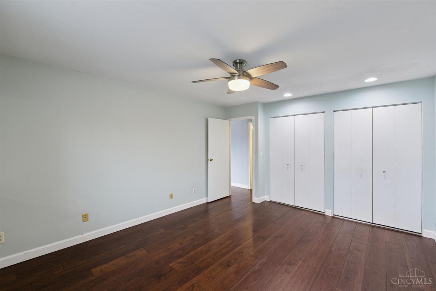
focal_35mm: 15
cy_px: 146
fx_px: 182
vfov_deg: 77.3
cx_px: 218
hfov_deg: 100.4
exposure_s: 1/13
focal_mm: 15
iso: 400
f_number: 8
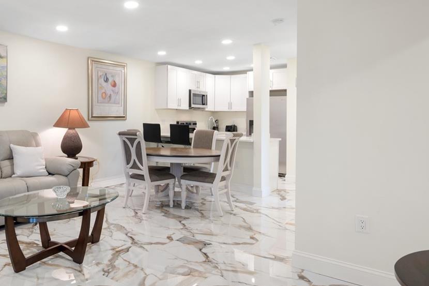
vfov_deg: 47.8
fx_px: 322
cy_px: 123
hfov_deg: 63.5
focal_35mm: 27
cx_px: 108
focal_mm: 14
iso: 250
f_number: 6.3
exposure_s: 1/3
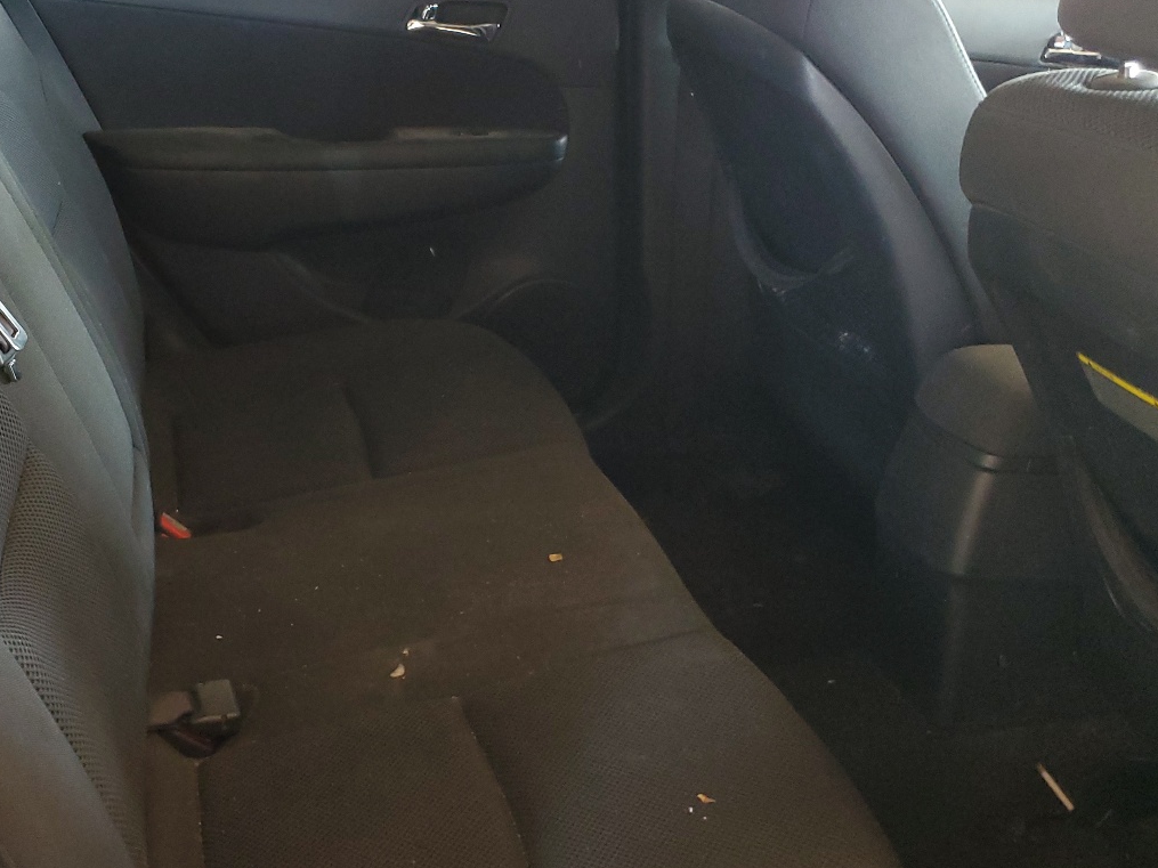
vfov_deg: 35.0
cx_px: 379
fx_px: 1371
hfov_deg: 45.0
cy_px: 363
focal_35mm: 41
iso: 293
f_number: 1.5
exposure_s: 1/30
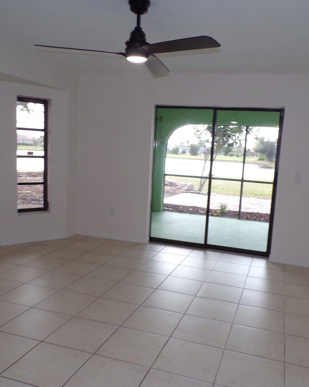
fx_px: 366
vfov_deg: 55.7
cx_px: 169
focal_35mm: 32
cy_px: 195
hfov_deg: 45.7
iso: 80
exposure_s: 1/56
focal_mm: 4.3
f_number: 4.3
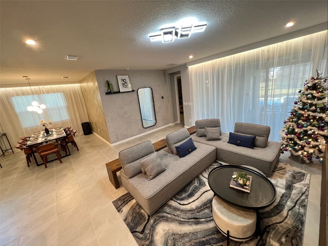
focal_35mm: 13
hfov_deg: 106.2
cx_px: 164
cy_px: 123
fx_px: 123
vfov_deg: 89.9
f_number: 1.8
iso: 160
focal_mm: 1.57
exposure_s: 1/60
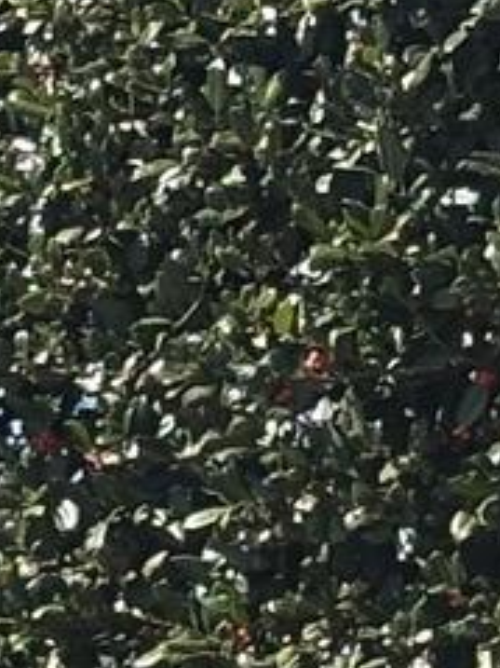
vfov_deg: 4.4
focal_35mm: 446
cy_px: 1439
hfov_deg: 3.3
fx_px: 8597
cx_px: -422
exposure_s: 1/1220
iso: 32
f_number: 1.6
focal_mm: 5.96
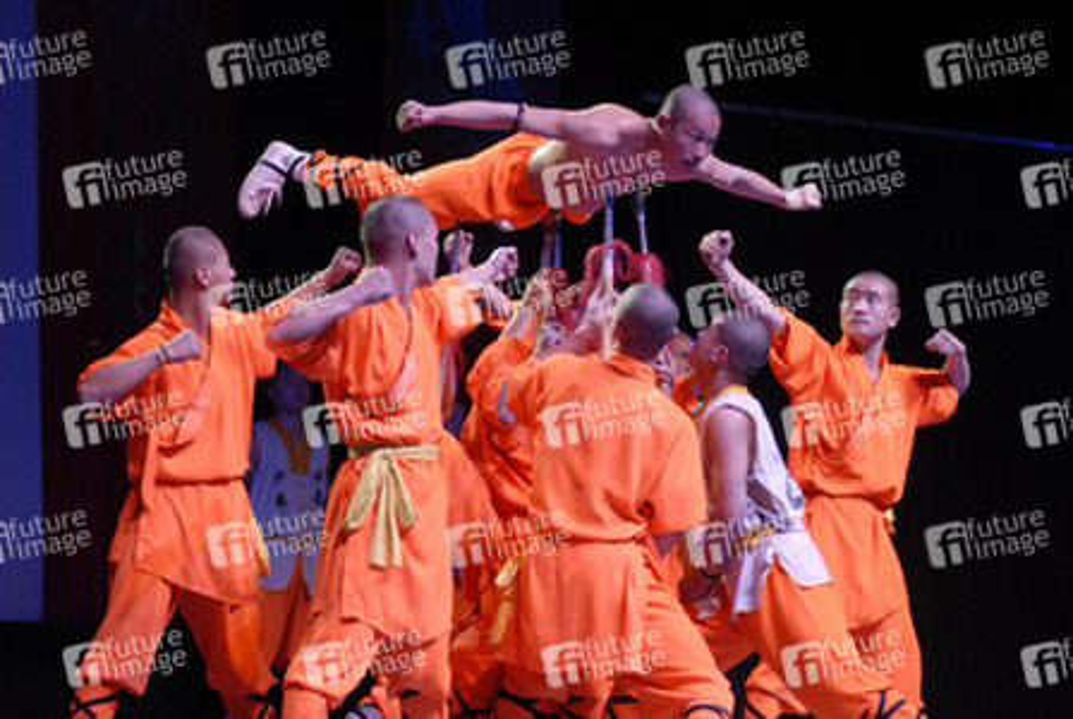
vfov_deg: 11.5
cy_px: 360
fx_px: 3581
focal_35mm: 120
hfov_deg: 17.0
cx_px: 536
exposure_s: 1/60
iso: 800
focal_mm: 80
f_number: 2.8
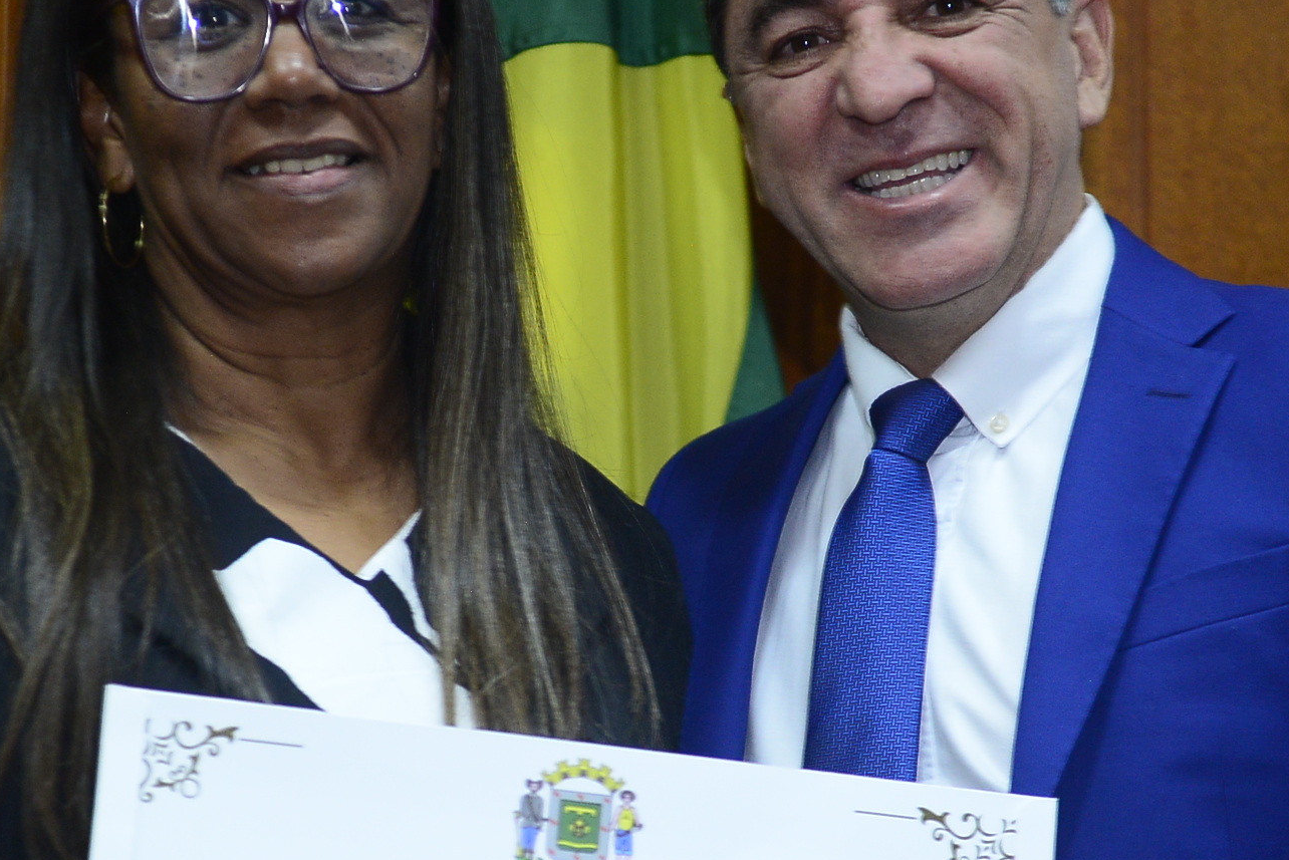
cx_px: 589
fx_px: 5874
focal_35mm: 164
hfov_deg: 12.5
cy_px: 658
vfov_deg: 8.4
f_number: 4
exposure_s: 1/125
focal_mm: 70
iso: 1600
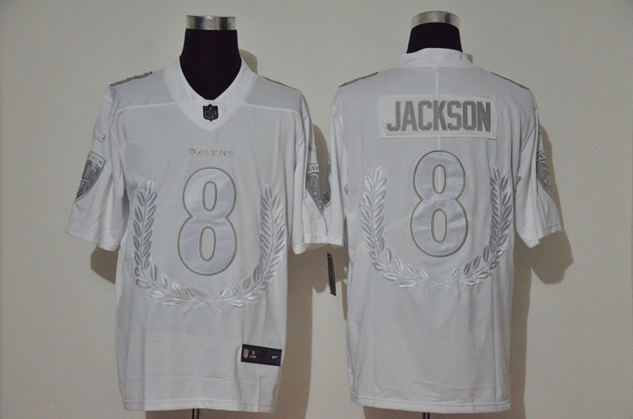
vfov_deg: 18.8
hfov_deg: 28.1
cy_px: 210
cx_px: 316
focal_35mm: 72
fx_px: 1263
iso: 4000
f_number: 4.5
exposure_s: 1/50
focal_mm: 48
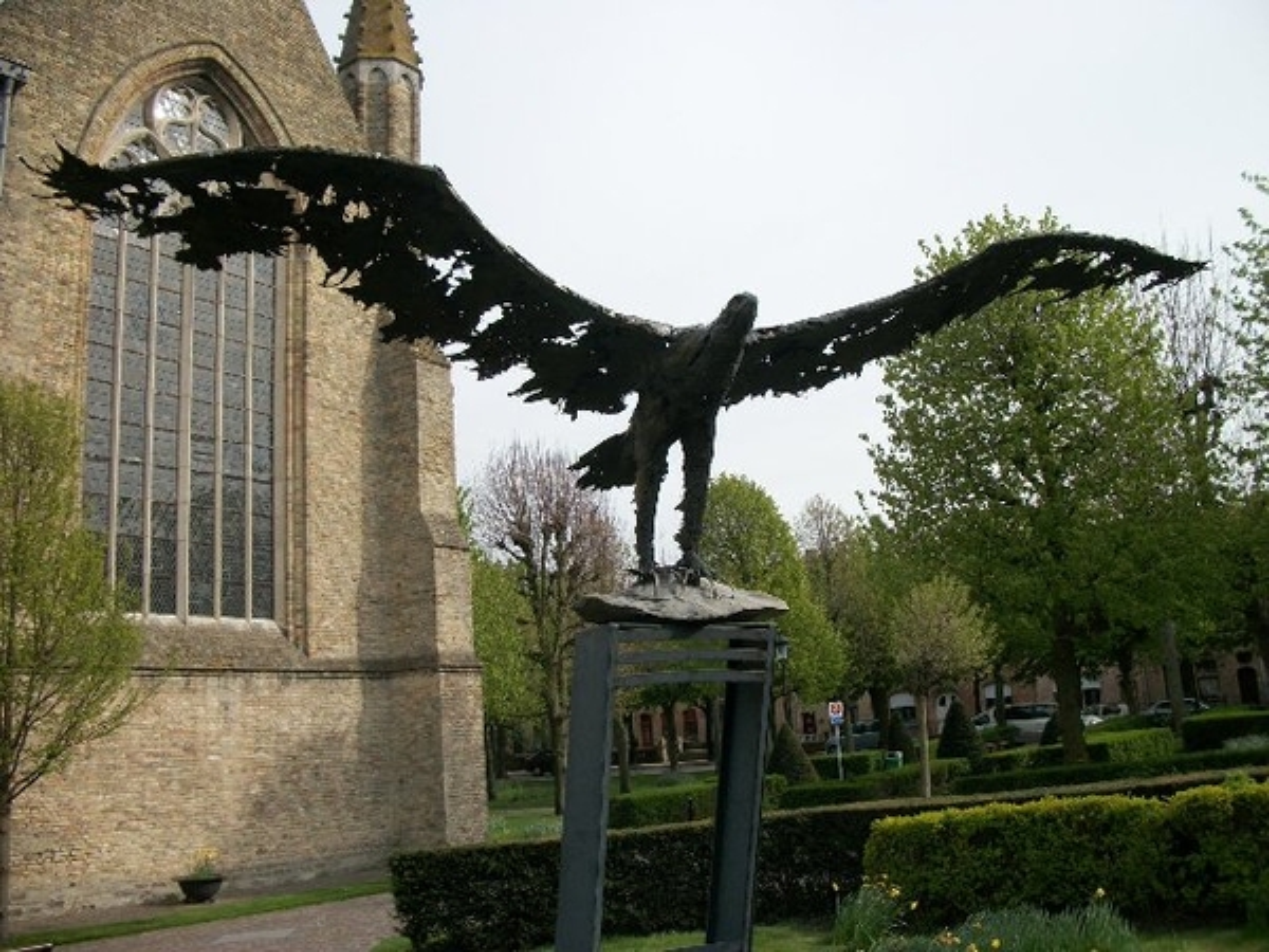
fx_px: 1173
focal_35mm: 32
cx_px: 634
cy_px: 476
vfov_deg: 44.2
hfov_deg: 56.8
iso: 80
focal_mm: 5.7
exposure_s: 1/125
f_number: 8.8
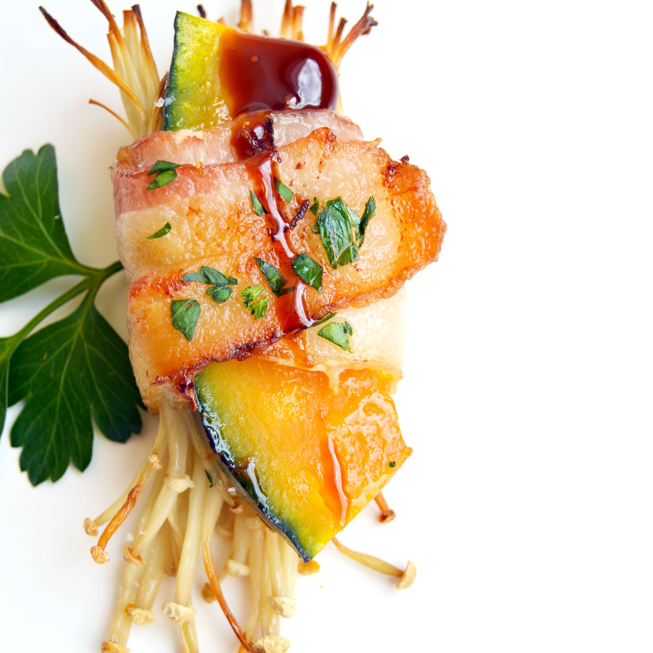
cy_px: 339
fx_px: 1771
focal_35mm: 83
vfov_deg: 20.9
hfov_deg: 20.9
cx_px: 353
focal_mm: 38
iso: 100
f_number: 4.8
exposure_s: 1/200
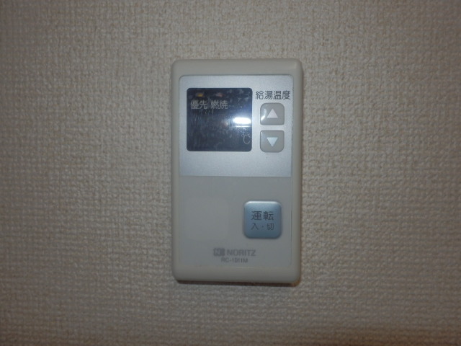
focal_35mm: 24
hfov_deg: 71.6
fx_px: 320
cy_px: 173
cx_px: 230
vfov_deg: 56.8
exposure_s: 1/30
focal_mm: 4.2
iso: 160
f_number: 7.9
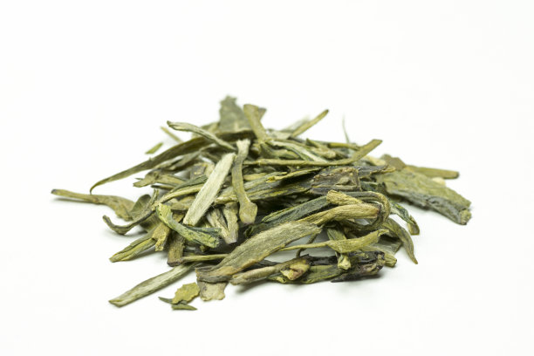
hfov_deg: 15.2
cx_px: 267
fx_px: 2002
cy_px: 178
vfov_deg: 10.2
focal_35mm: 135
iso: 100
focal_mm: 90
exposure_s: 1/10
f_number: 18
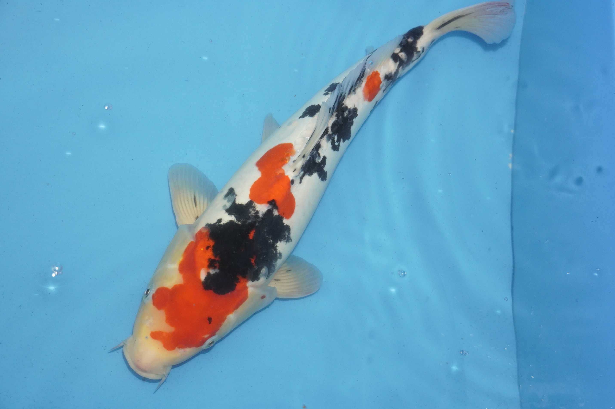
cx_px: 313
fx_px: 973
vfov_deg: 23.7
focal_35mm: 57
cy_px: 211
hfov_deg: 35.1
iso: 1600
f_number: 4.5
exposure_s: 1/160
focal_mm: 36
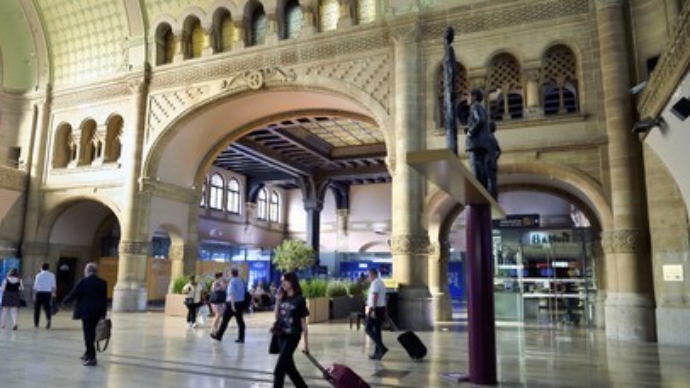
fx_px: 476
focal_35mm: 26
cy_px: 196
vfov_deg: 44.3
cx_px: 345
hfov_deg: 71.9
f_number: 5.6
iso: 1250
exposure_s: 1/100
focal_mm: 24
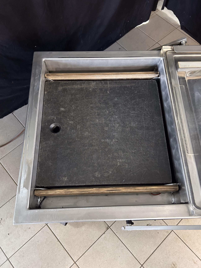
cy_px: 134
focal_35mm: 26
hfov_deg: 53.1
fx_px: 201
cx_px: 100
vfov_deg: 67.3
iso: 500
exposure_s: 1/33
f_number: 1.5
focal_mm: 5.7
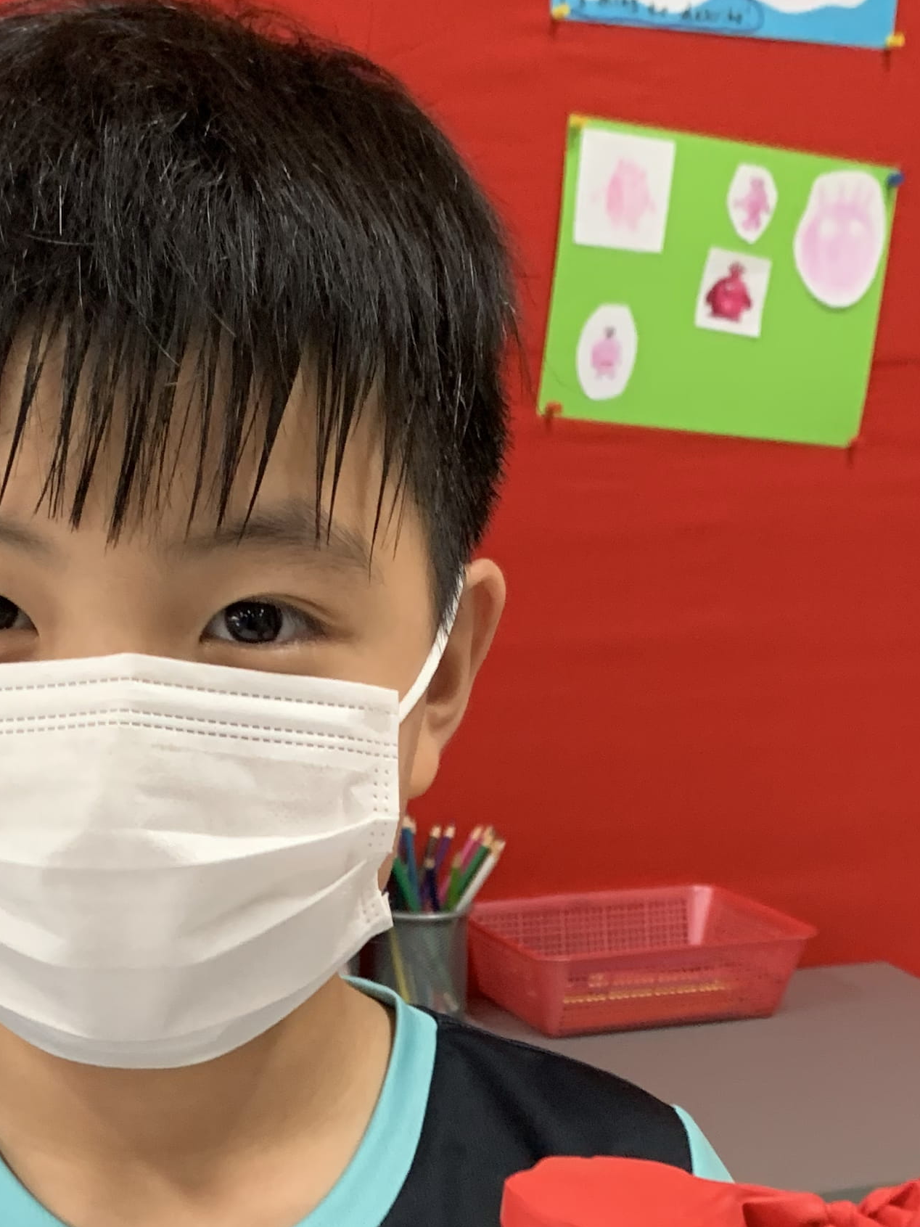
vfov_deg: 28.2
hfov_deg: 23.6
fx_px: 2197
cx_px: 419
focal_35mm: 62
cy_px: 1369
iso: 200
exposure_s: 1/50
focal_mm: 4.25
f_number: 1.8
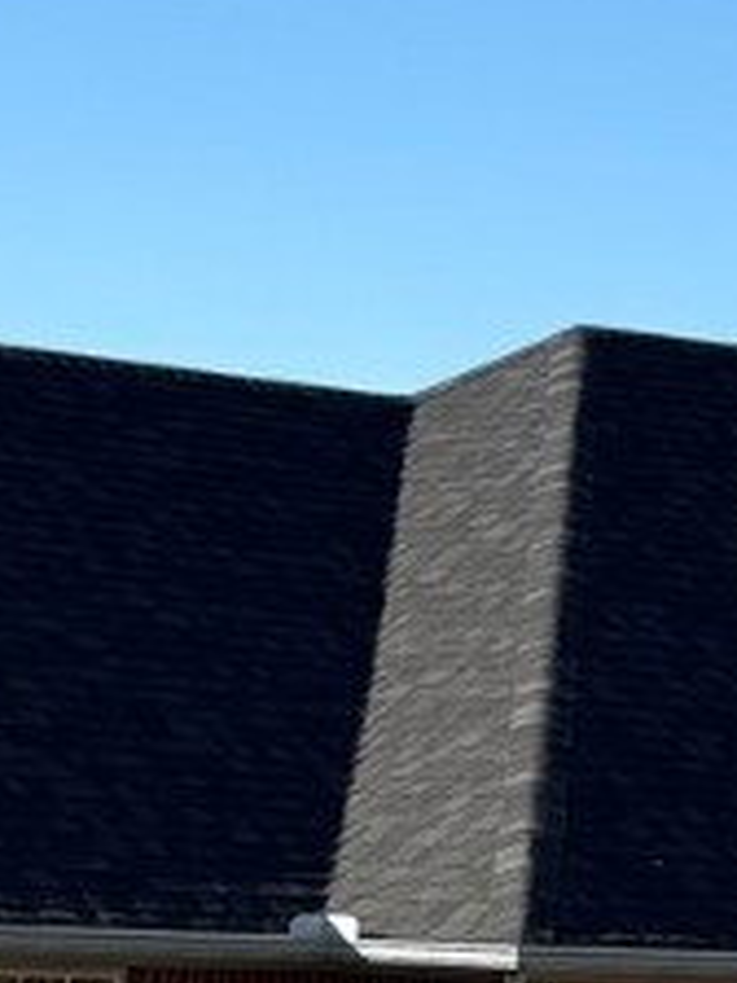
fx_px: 5053
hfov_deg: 8.3
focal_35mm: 178
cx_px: -110
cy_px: 1374
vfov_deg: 10.8
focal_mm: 5.96
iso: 50
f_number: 1.6
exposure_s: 1/2778
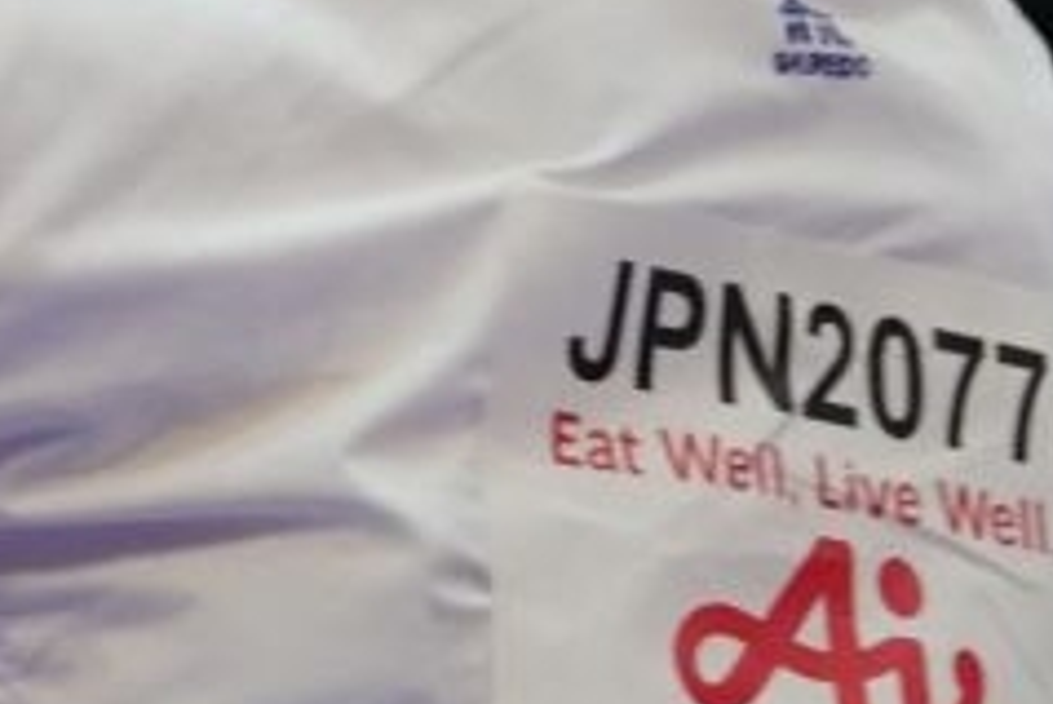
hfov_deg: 1.8
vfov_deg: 1.2
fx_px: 32486
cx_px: -2217
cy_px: 505
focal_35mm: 1110
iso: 1250
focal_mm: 147
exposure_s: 1/1000
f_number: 2.8
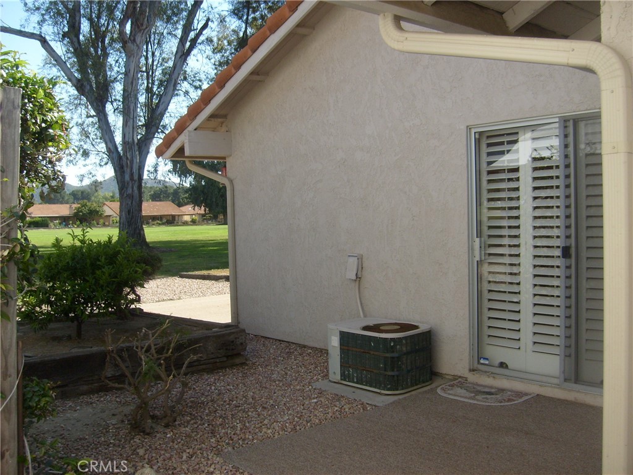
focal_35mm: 35
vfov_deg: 40.7
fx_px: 640
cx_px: 316
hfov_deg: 52.6
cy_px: 238
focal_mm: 5.8
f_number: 7.1
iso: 80
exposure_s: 1/125
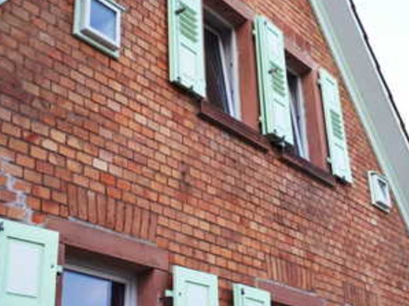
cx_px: 223
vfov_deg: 25.2
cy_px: 145
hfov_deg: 33.2
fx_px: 685
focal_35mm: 58
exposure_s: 1/403
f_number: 1.9
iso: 40
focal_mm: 3.6
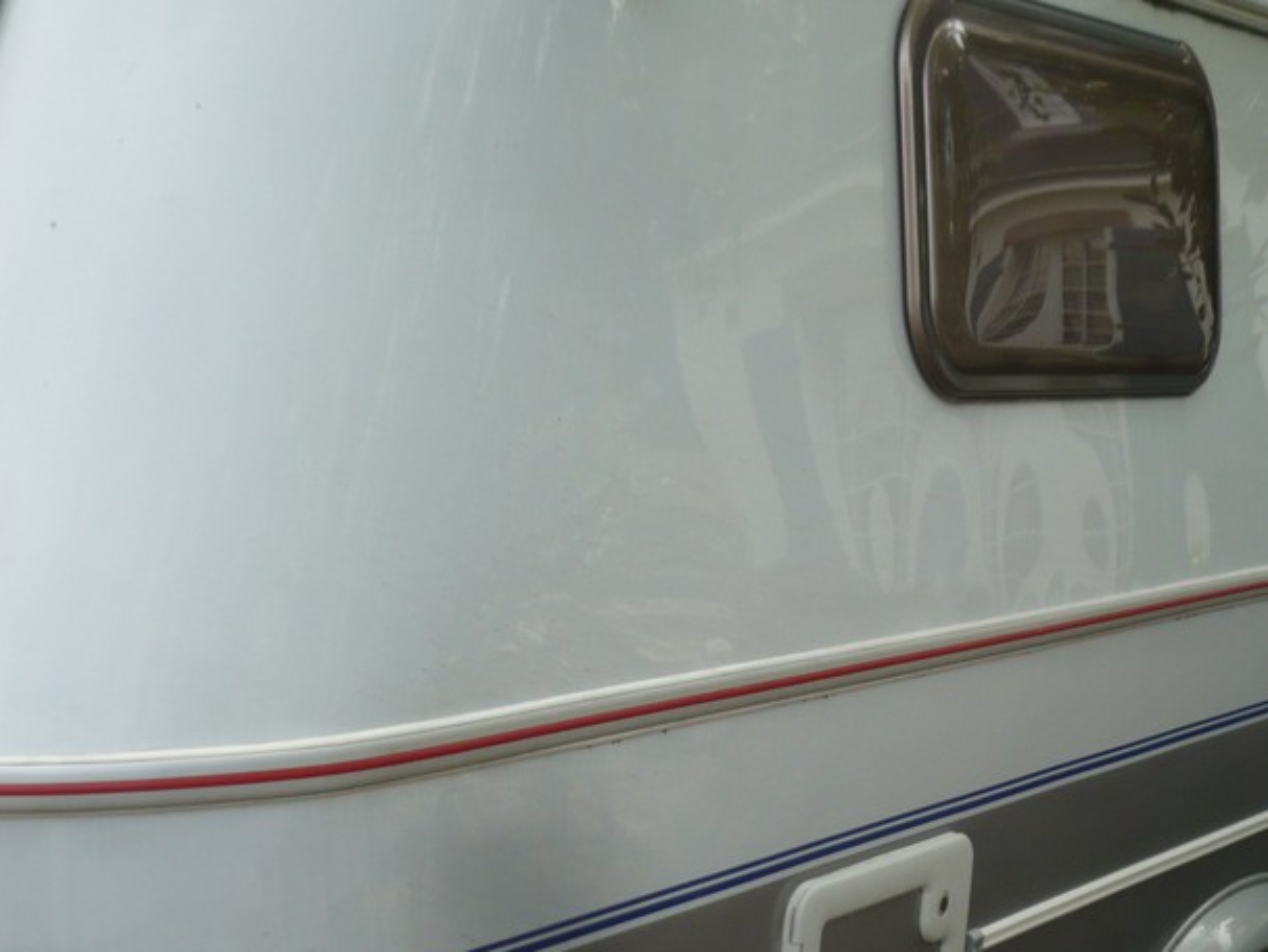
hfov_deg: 32.7
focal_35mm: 59
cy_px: 601
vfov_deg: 24.8
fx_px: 2162
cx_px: 691
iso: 100
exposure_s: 1/320
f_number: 2.8
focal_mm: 5.8
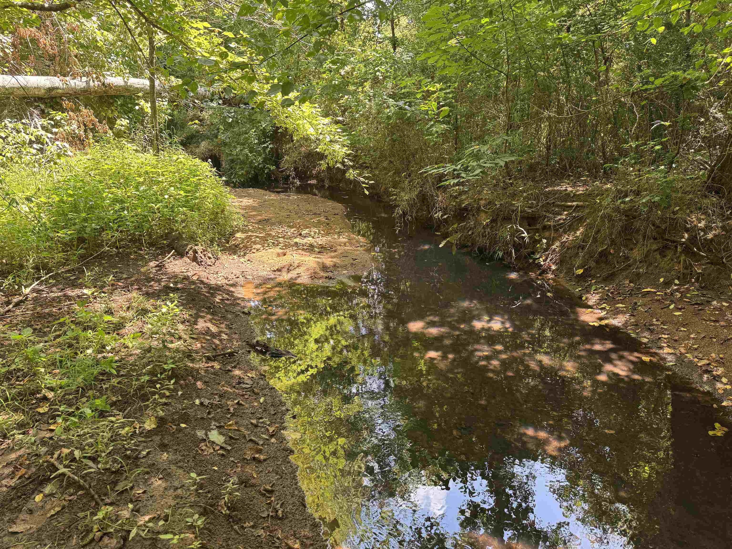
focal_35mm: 24
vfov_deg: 56.8
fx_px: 508
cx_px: 366
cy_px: 274
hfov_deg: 71.6
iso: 80
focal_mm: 6.76
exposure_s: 1/123
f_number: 1.78
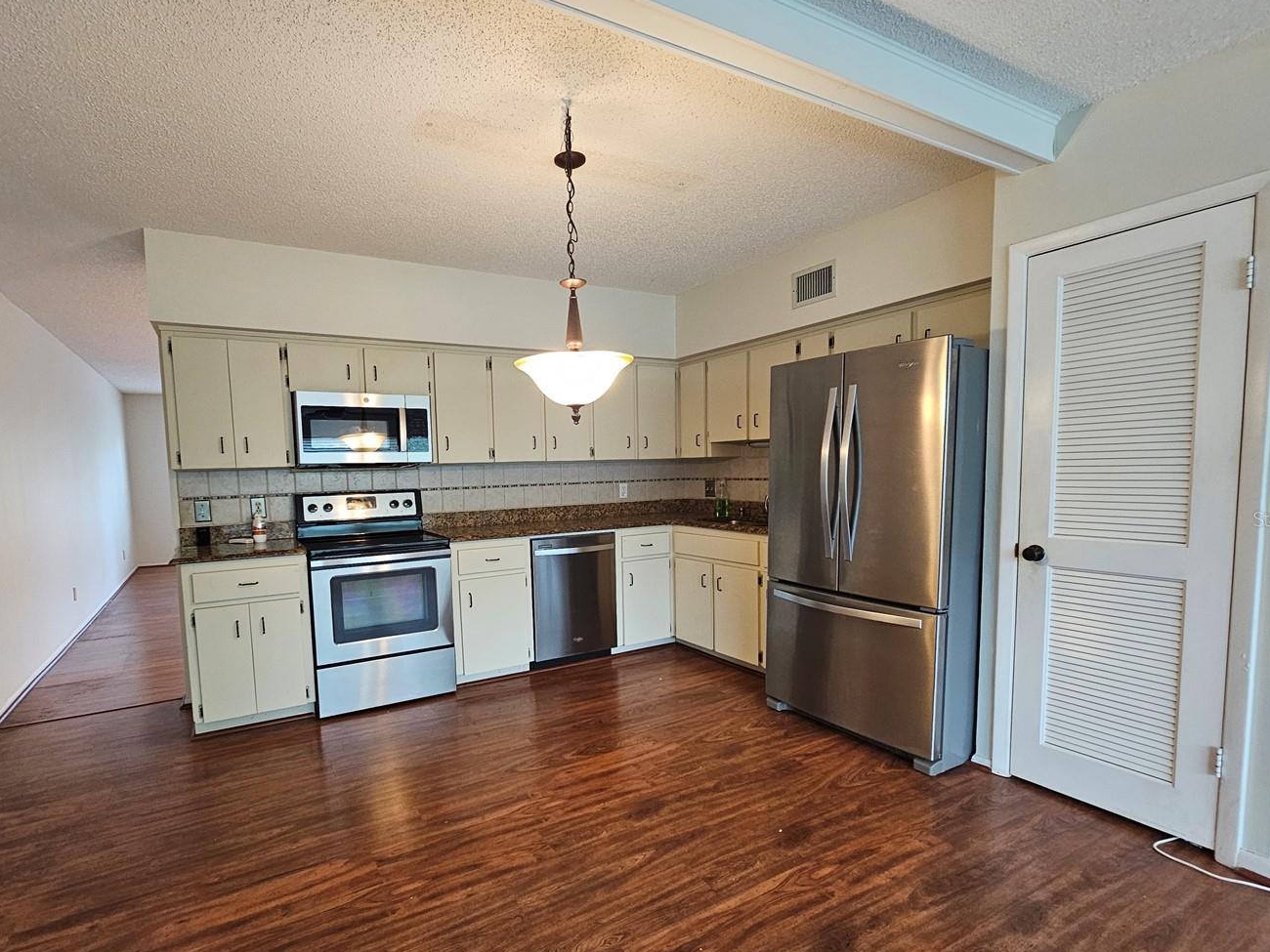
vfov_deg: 77.9
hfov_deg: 94.1
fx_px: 587
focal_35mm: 16
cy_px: 518
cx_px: 564
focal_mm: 2.2
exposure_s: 1/60
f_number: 2.2
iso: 250
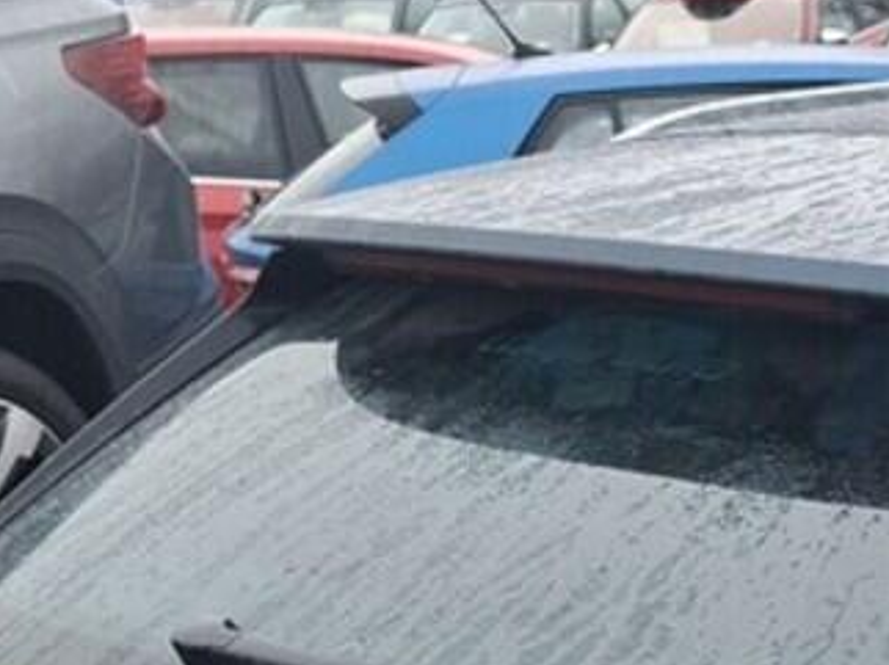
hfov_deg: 17.5
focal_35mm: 103
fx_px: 2643
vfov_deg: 13.3
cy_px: 1076
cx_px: 1273
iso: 50
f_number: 1.8
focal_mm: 5.54
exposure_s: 1/100
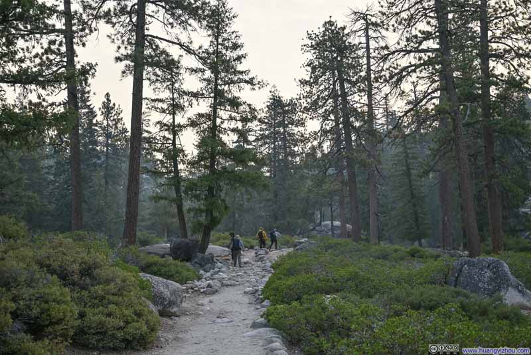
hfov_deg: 46.4
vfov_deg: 31.9
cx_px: 266
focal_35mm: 42
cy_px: 178
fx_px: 620
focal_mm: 42
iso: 100
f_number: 3
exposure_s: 1/320
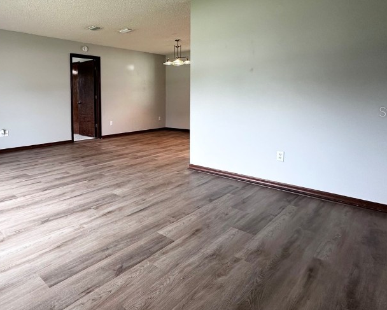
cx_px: 113
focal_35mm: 23
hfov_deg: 69.3
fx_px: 264
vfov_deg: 59.9
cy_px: 111
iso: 160
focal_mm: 2.22
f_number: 2.2
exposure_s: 1/60
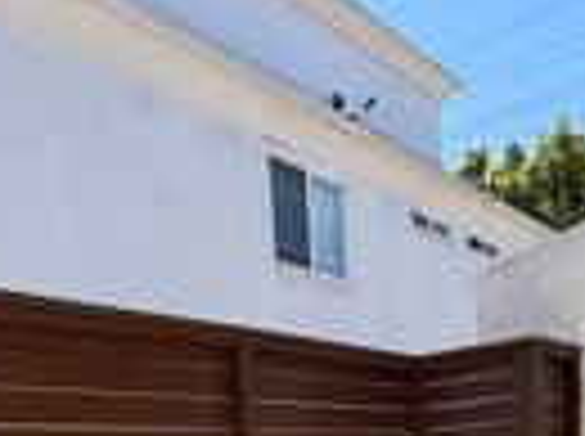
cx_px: 322
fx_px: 776
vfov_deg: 24.8
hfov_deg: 41.3
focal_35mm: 46
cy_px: 638
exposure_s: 1/1745
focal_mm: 2.22
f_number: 2.2
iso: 50
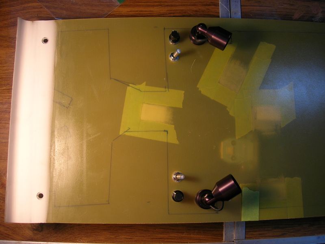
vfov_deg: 37.7
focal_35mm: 38
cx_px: 162
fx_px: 357
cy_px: 122
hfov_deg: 49.0
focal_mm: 7.8
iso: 64
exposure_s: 1/25.5
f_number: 2.8
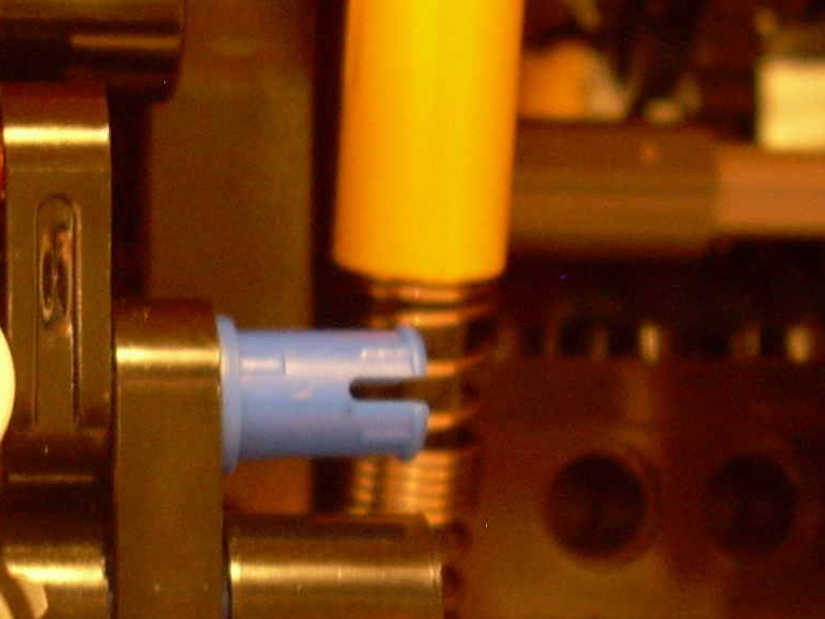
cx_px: -81
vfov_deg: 13.1
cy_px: 341
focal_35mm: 113
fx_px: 2693
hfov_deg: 16.9
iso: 200
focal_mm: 6.3
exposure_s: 2
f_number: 2.8
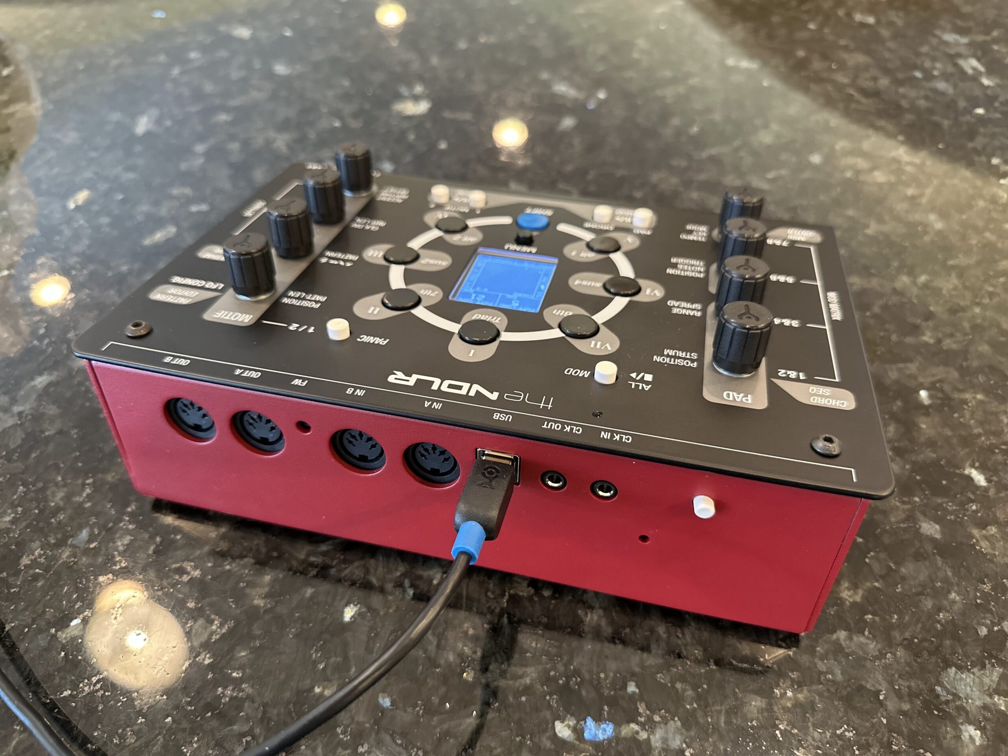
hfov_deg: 71.6
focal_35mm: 24
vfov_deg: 56.8
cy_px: 378
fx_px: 699
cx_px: 504
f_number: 1.78
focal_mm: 6.86
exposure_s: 1/40
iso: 640
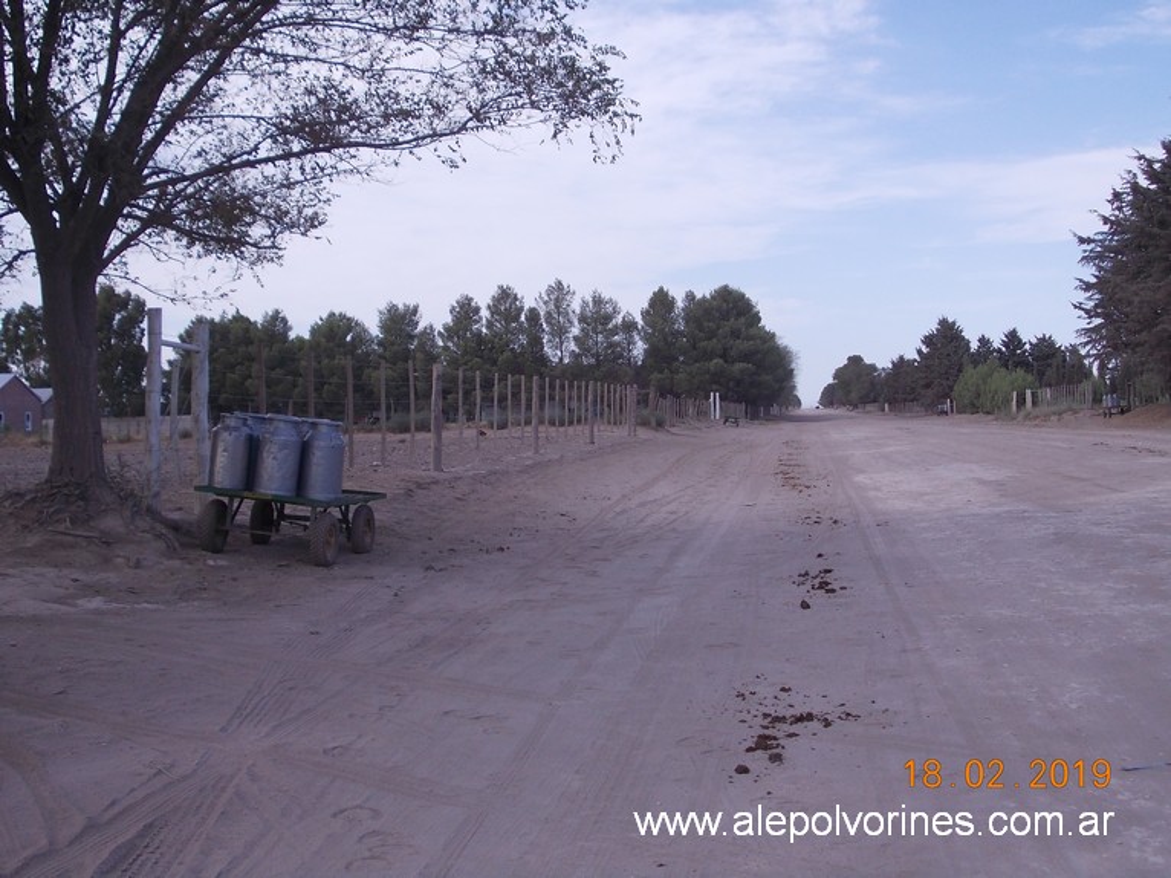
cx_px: 586
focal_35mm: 51
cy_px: 439
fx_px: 1725
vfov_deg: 28.5
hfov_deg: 37.5
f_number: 7.2
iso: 80
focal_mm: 7.2
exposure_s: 1/160
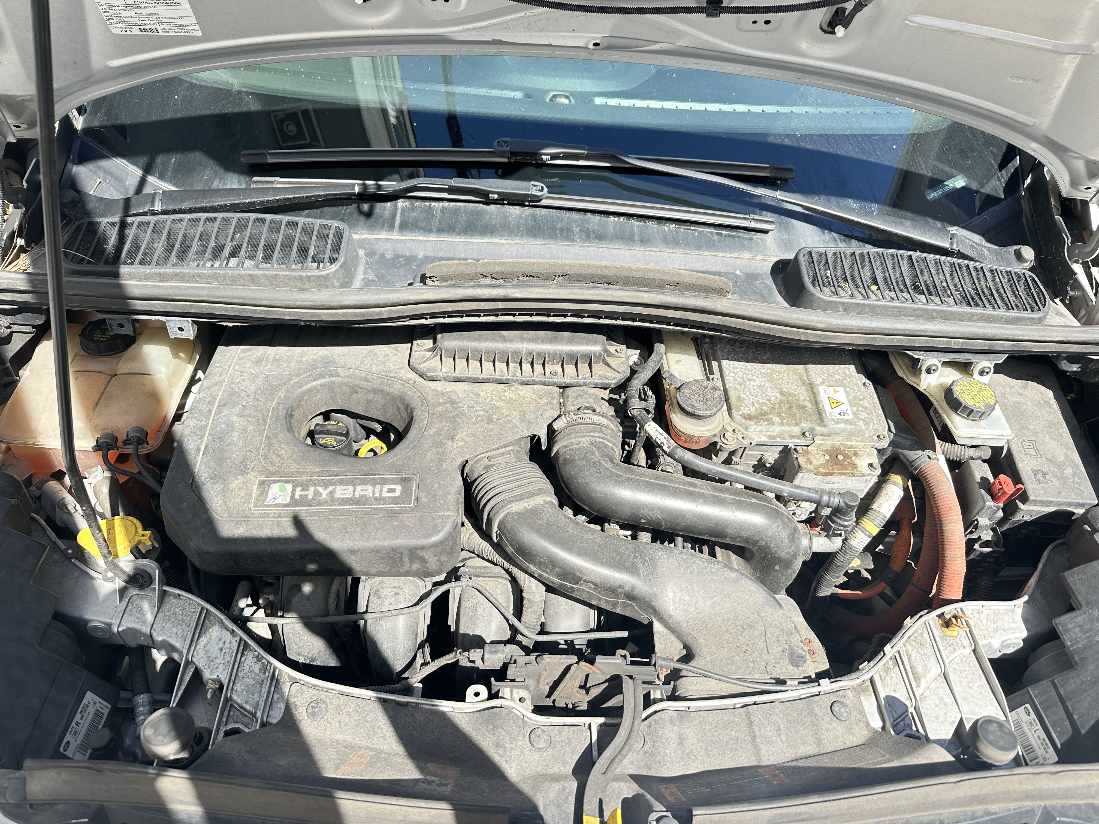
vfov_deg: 56.8
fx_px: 762
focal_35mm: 24
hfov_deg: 71.6
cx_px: 550
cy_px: 412
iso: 80
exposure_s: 1/740
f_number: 1.78
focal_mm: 6.86
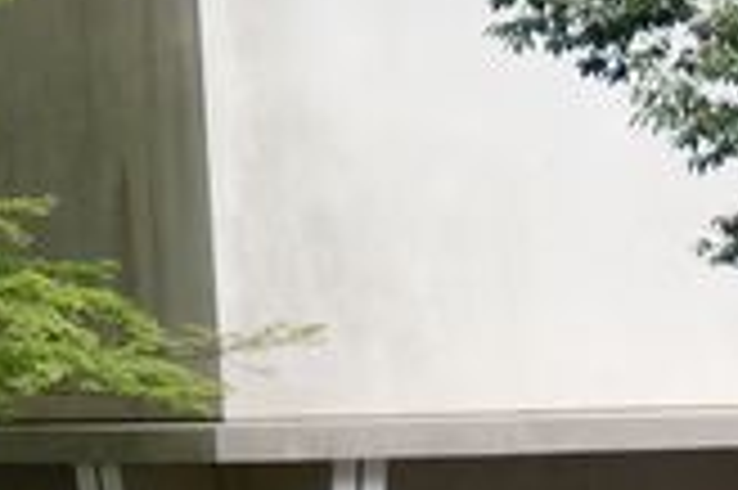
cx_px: -891
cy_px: -160
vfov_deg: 7.4
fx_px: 3727
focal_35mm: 182
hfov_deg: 10.2
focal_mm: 24.2
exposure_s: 1/500
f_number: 2.8
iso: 250
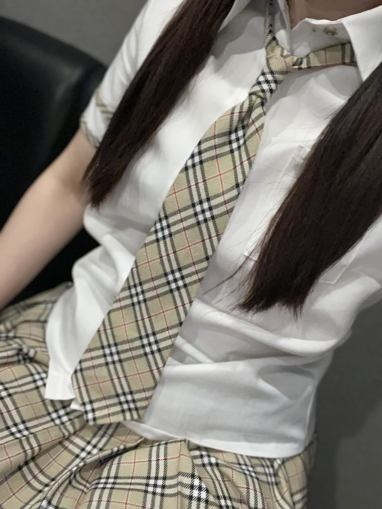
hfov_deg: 46.8
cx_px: 191
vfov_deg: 60.0
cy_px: 254
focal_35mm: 30
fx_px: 441
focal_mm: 2.71
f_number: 2.2
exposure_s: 1/50
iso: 320
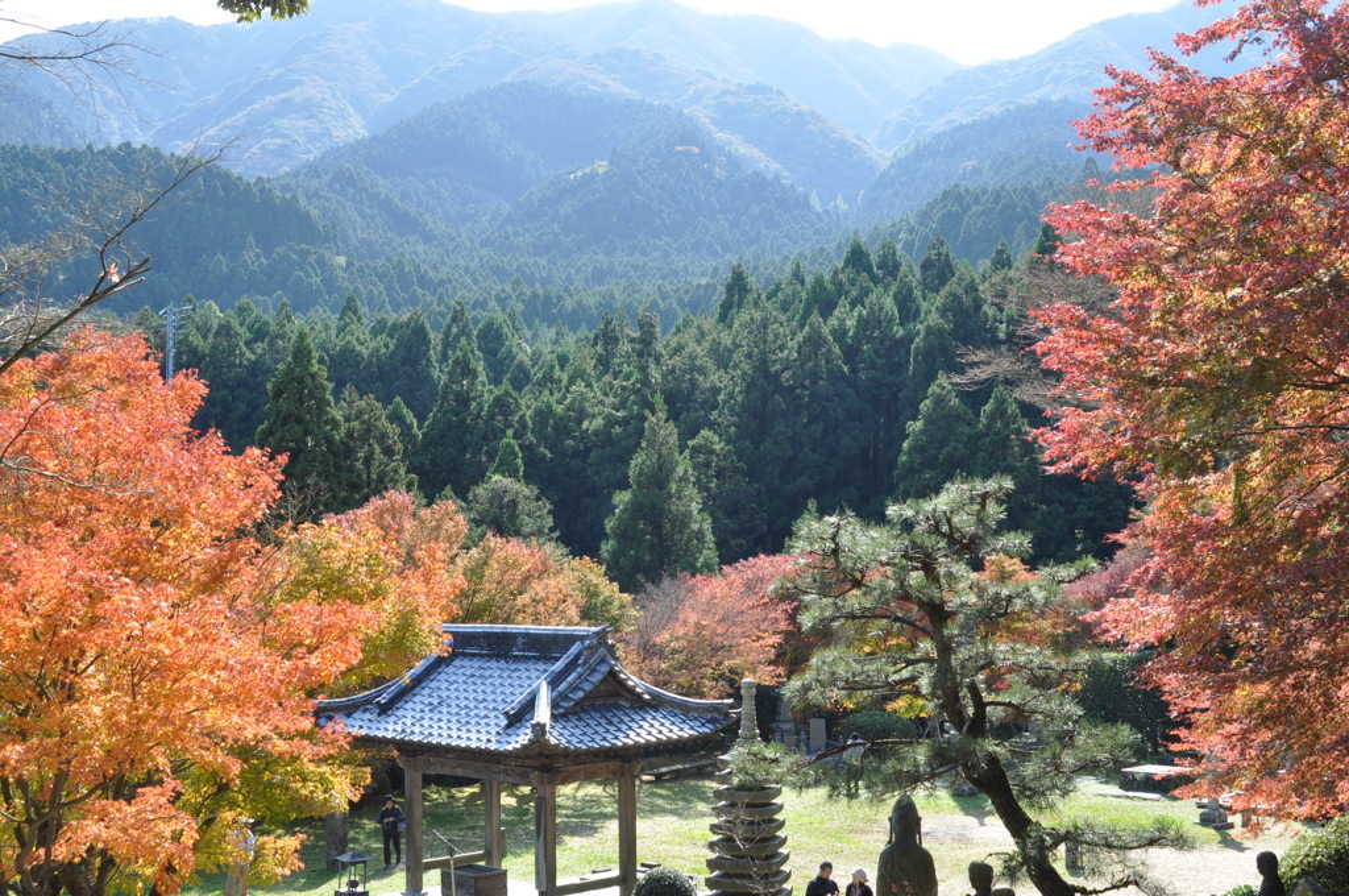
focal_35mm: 42
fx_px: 1572
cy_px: 448
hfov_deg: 46.5
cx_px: 674
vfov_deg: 31.8
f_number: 10
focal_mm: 28
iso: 200
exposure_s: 1/60
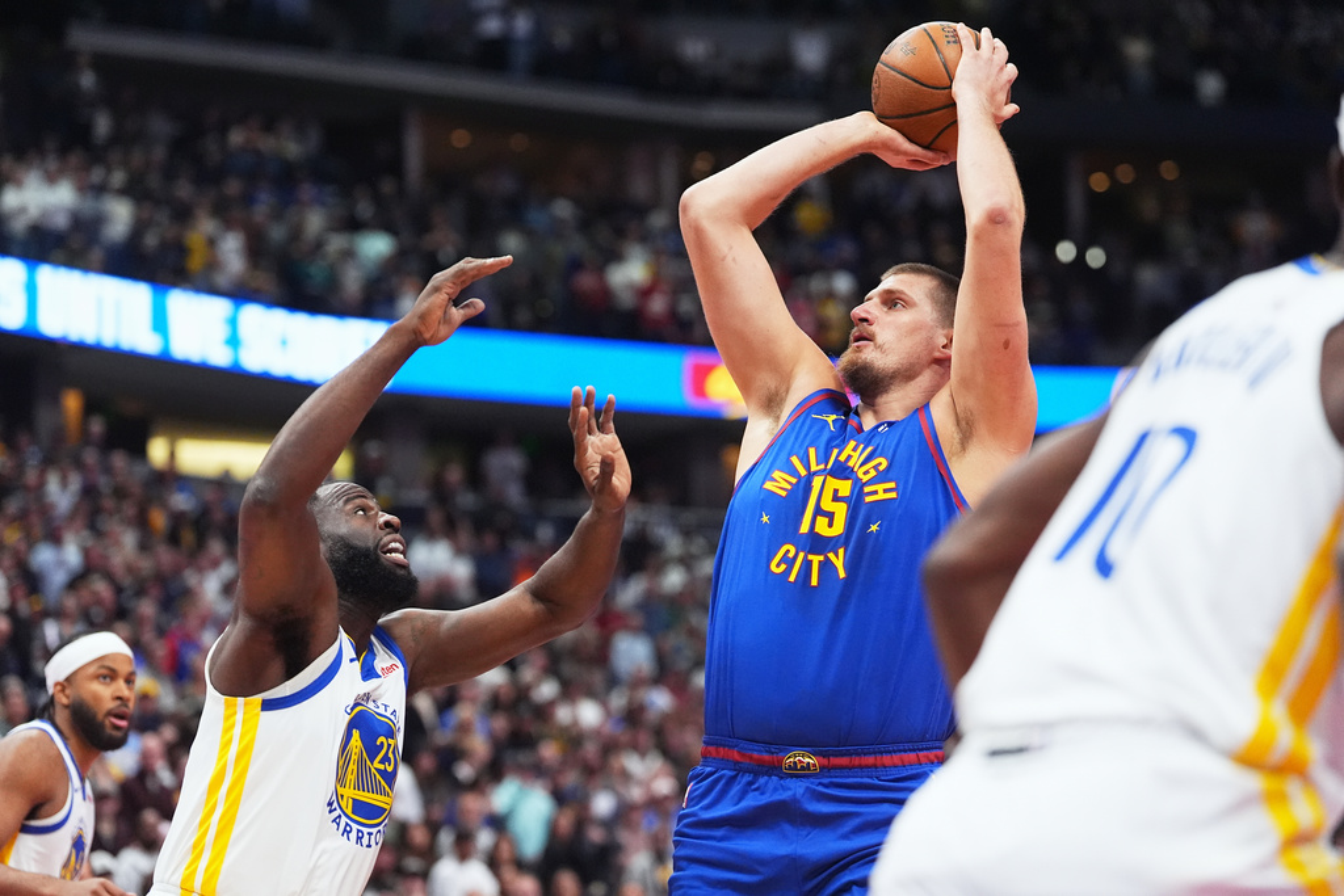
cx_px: 672
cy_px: 448
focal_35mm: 118
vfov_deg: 11.6
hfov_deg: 17.3
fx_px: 4406
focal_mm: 118
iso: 5000
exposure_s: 1/2000
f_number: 3.2
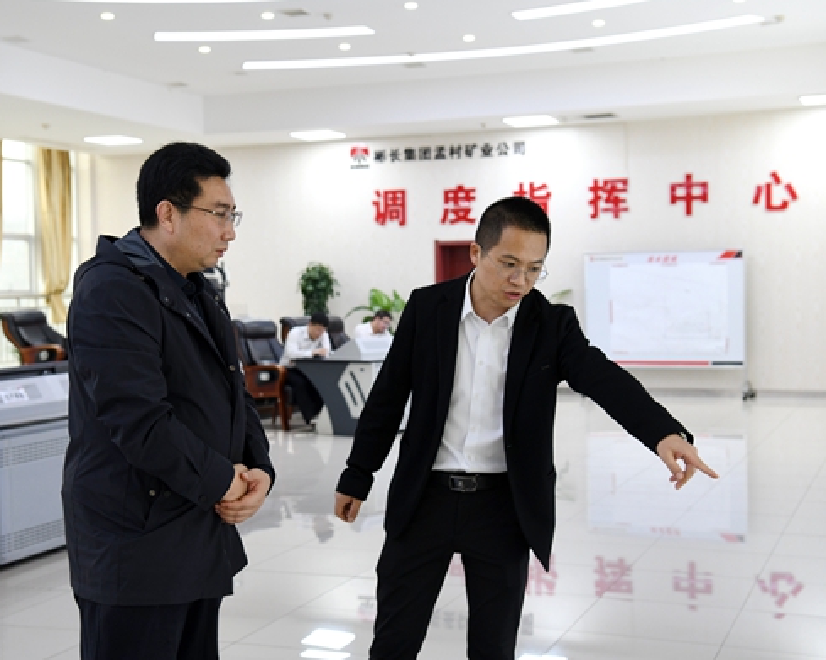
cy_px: 333
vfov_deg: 28.6
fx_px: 1295
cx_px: 370
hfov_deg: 35.3
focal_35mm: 53
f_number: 4.5
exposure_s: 1/80
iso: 1250
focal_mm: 46
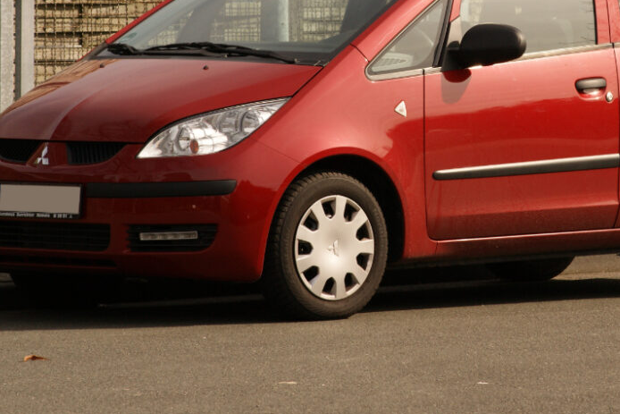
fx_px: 5667
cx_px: 401
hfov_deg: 6.3
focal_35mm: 329
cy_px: 68
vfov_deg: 4.2
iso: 200
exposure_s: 1/640
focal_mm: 130
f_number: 7.1
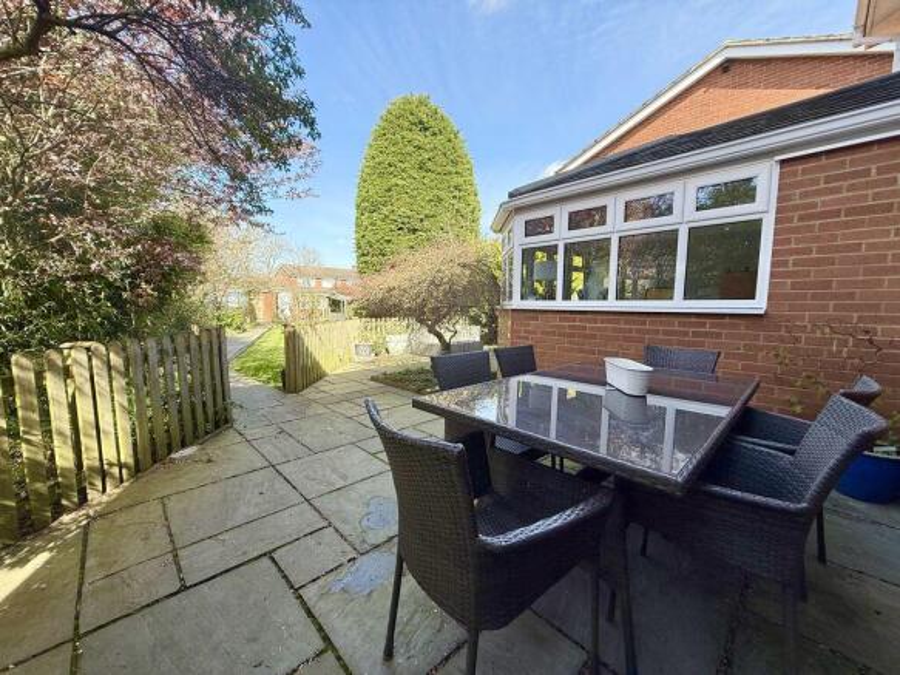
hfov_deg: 102.1
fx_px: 364
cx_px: 450
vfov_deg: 85.7
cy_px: 338
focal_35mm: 14
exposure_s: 1/506
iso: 64
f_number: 2.2
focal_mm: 2.22
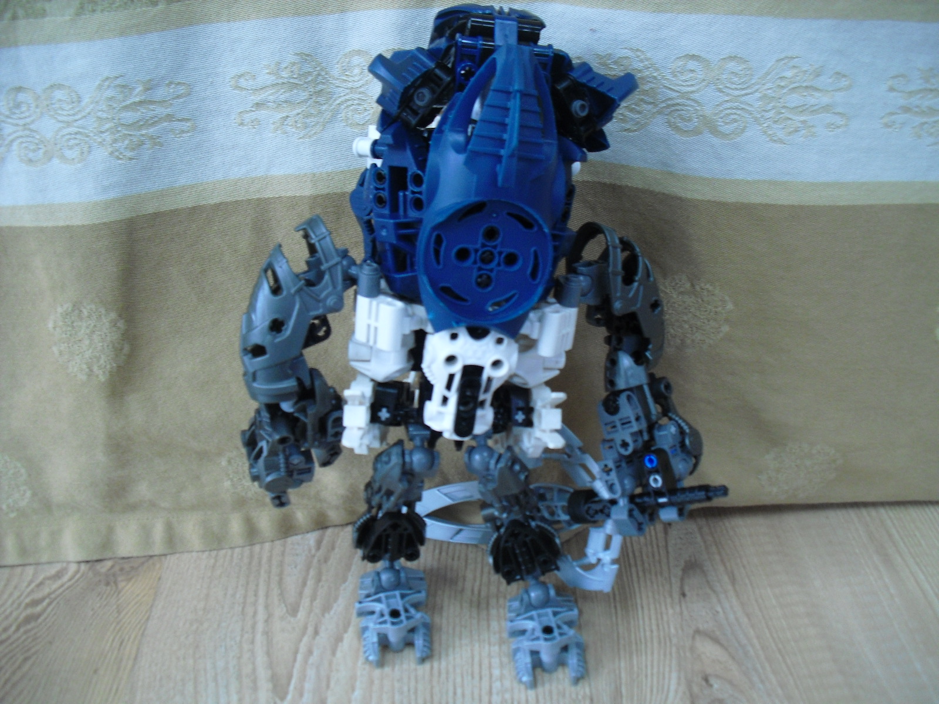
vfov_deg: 39.7
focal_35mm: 36
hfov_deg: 51.4
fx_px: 977
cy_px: 352
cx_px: 470
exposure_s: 1/60
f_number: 3.1
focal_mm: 6.3
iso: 200
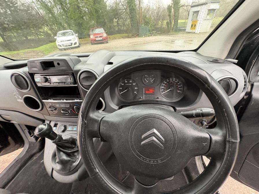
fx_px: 105
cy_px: 97
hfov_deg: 102.1
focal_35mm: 14
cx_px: 130
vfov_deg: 85.7
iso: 640
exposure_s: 1/60
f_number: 2.2
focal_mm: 2.22
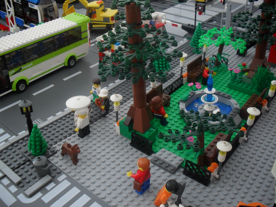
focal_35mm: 35
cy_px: 104
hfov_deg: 52.6
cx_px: 138
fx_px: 279
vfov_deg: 40.7
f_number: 3.2
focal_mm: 6.3
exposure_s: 1/2
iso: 200
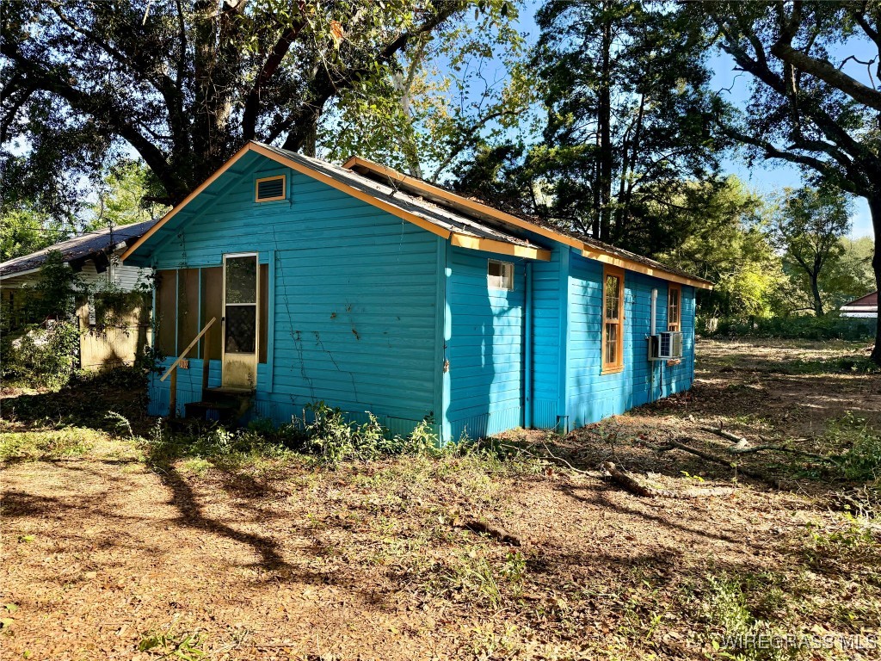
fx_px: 611
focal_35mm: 24
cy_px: 330
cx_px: 440
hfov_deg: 71.6
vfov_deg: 56.8
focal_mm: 6.76
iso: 100
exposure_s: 1/1005
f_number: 1.78
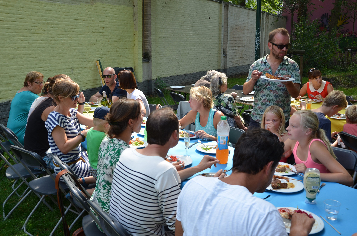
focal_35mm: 38
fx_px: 371
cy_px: 118
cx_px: 178
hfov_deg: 51.4
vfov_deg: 35.3
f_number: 6.3
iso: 200
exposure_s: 1/160
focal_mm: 25
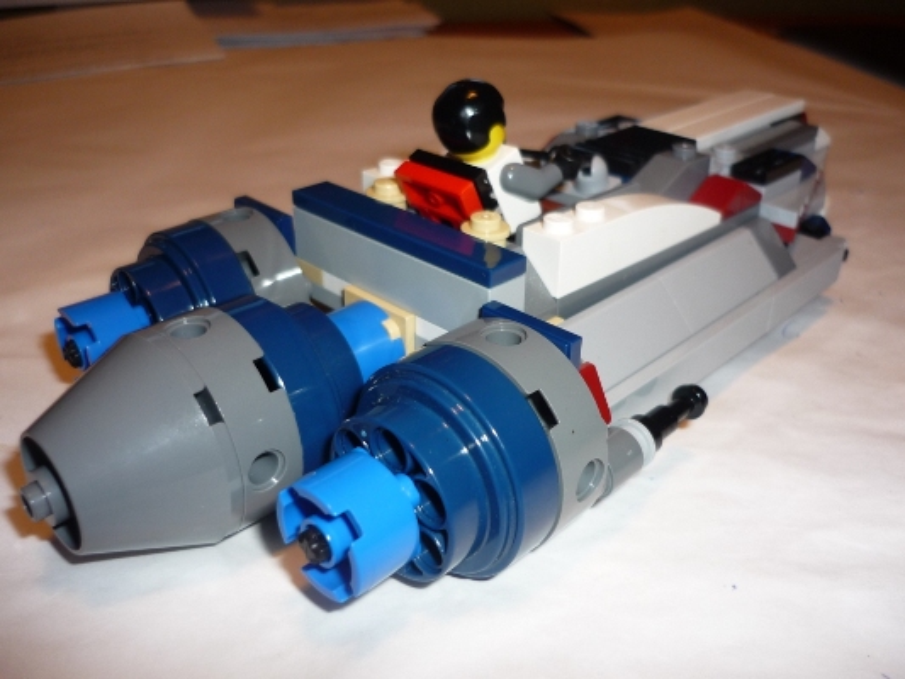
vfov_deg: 43.0
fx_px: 863
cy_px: 340
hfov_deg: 55.3
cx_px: 452
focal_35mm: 33
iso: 100
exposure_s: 1/30
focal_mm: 5.5
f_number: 2.8
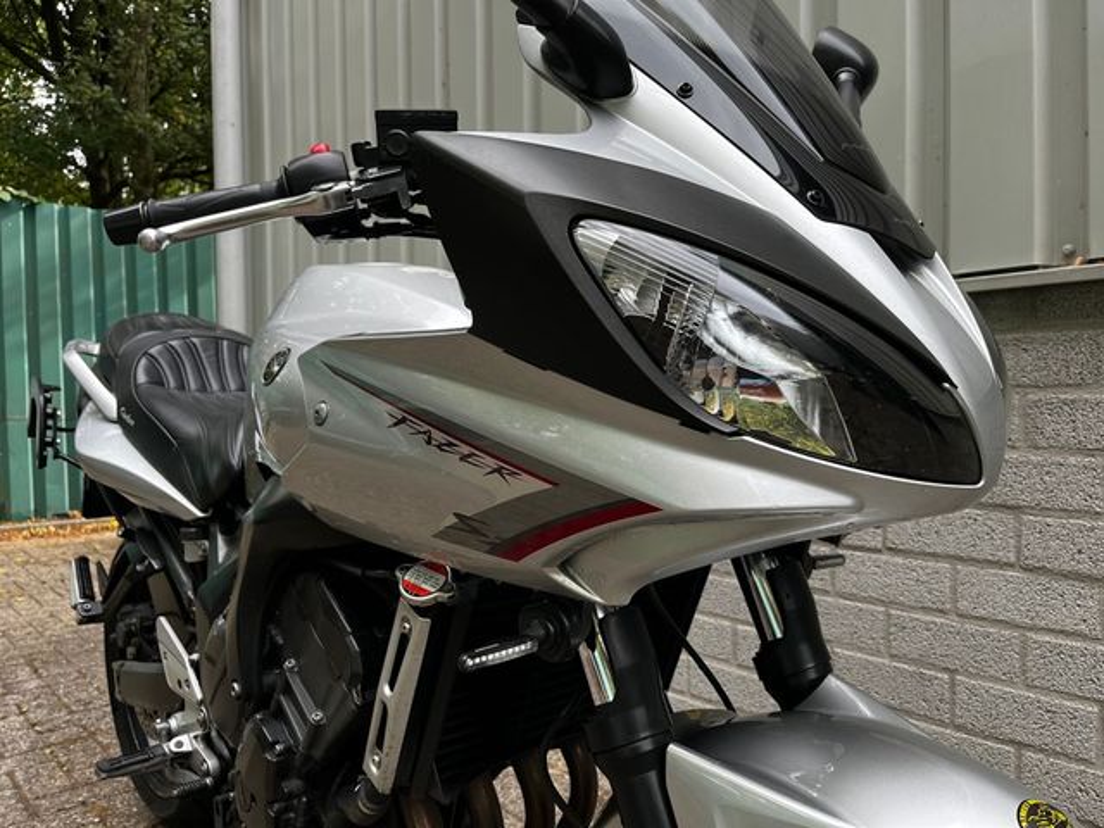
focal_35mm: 26
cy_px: 414
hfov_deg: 67.3
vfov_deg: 53.1
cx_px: 552
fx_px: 829
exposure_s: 1/281
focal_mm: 5.1
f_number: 1.6
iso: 40
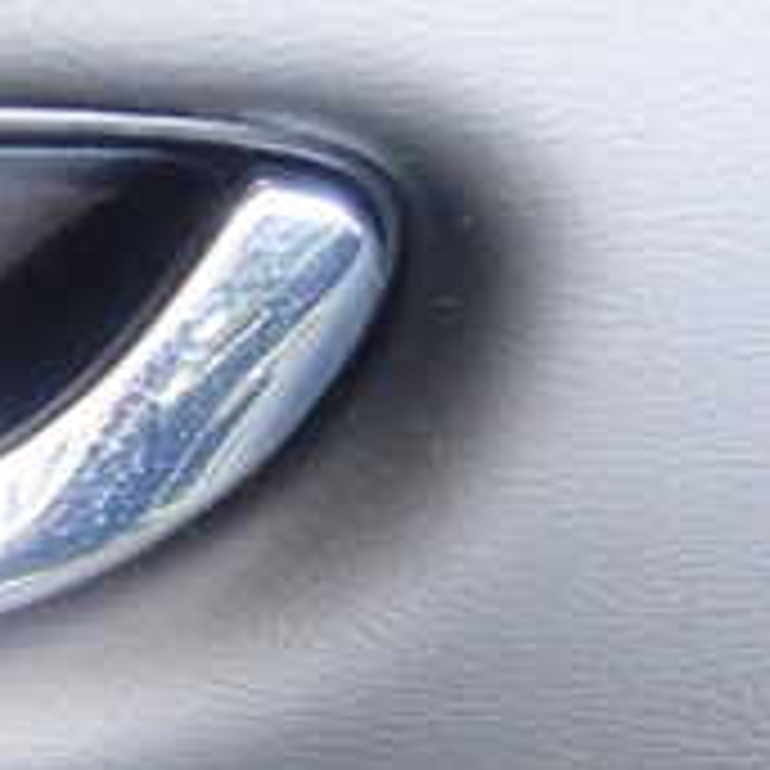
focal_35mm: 93
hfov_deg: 16.8
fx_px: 2340
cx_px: -419
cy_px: 941
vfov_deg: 17.7
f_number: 2.3
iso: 800
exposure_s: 1/25
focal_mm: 5.4
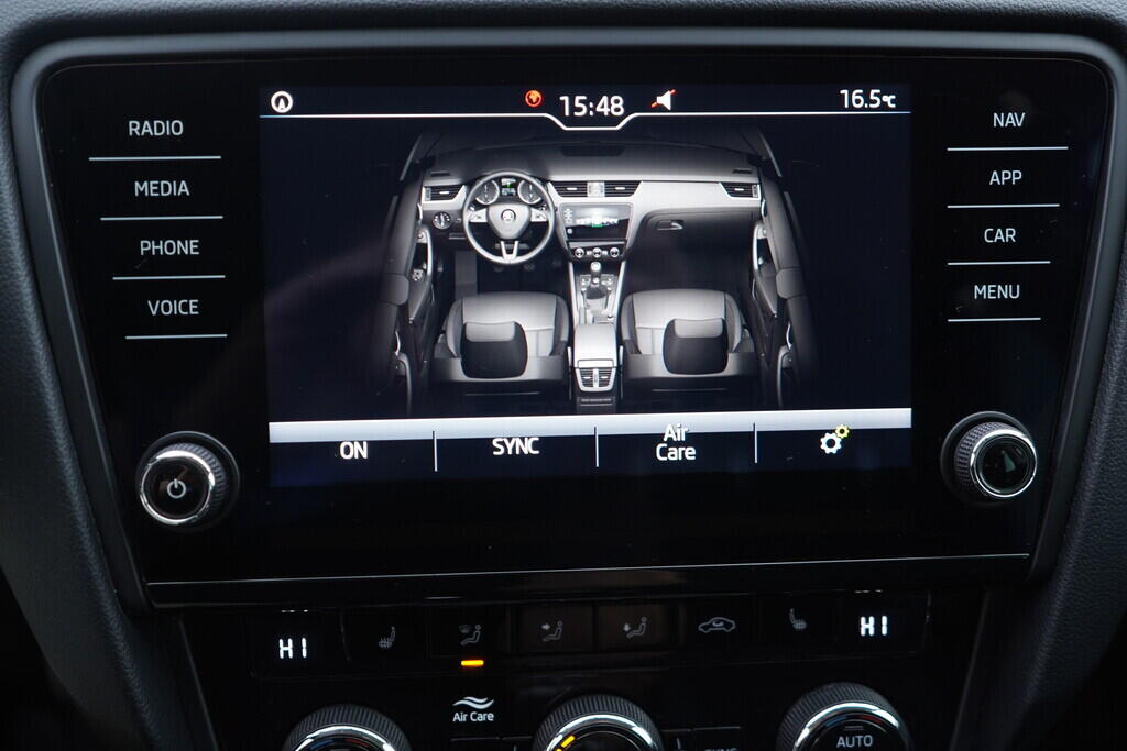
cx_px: 564
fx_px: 1127
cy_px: 376
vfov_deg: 36.9
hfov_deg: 53.1
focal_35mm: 36
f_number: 2.8
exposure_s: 1/40
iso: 320
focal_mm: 24
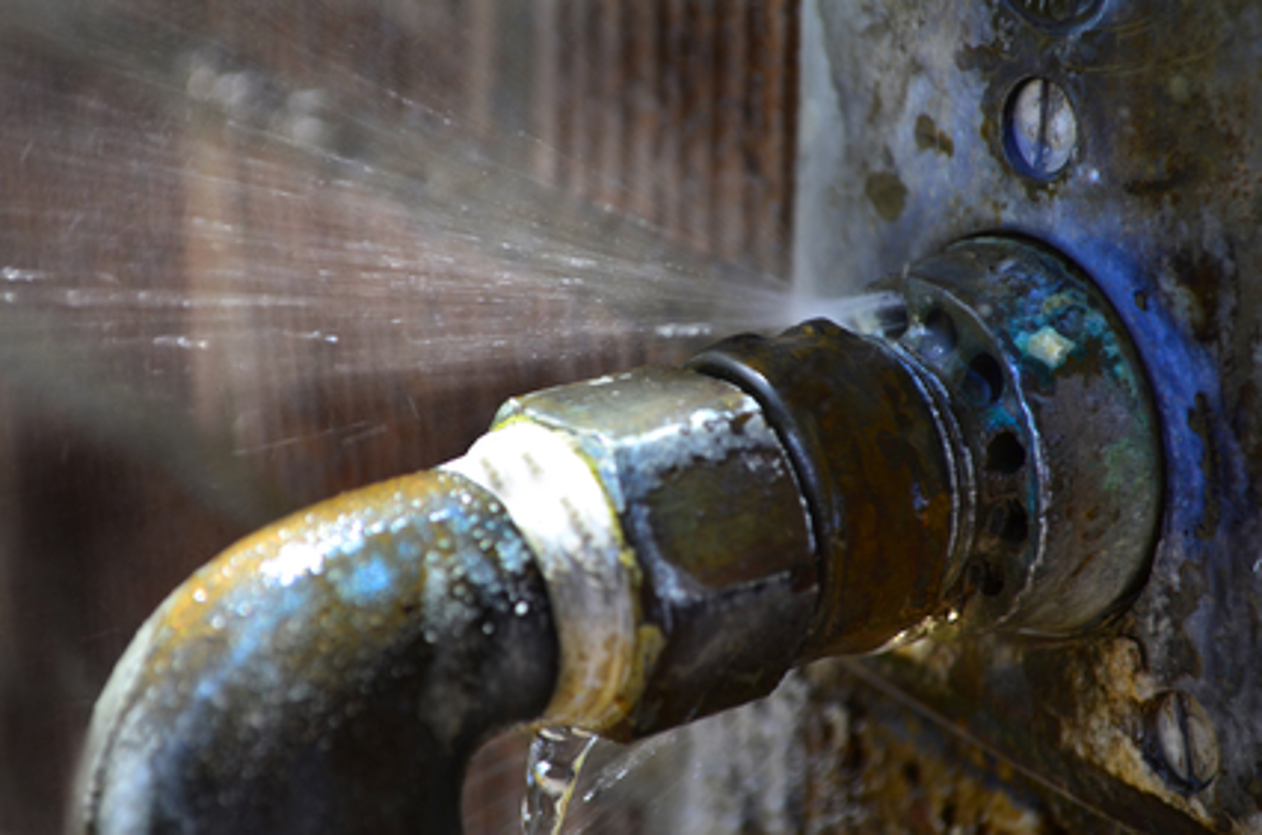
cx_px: 631
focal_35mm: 82
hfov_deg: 24.7
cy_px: 418
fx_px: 2886
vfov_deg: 16.5
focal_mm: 55
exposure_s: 1/250
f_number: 6.3
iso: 200
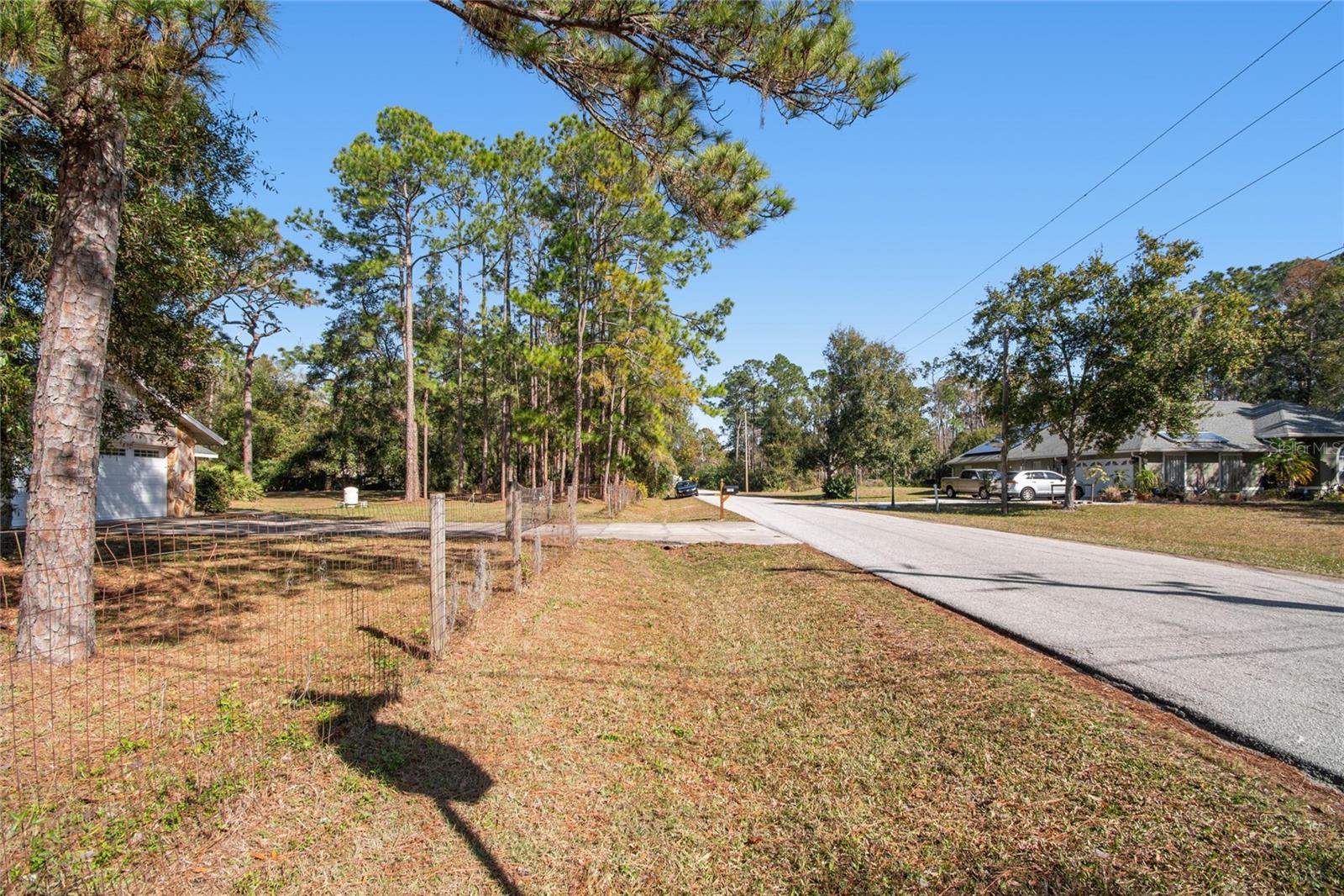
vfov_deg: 77.3
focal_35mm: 15
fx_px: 560
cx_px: 672
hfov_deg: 100.4
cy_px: 448
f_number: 7.1
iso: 100
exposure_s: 1/200
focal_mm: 10
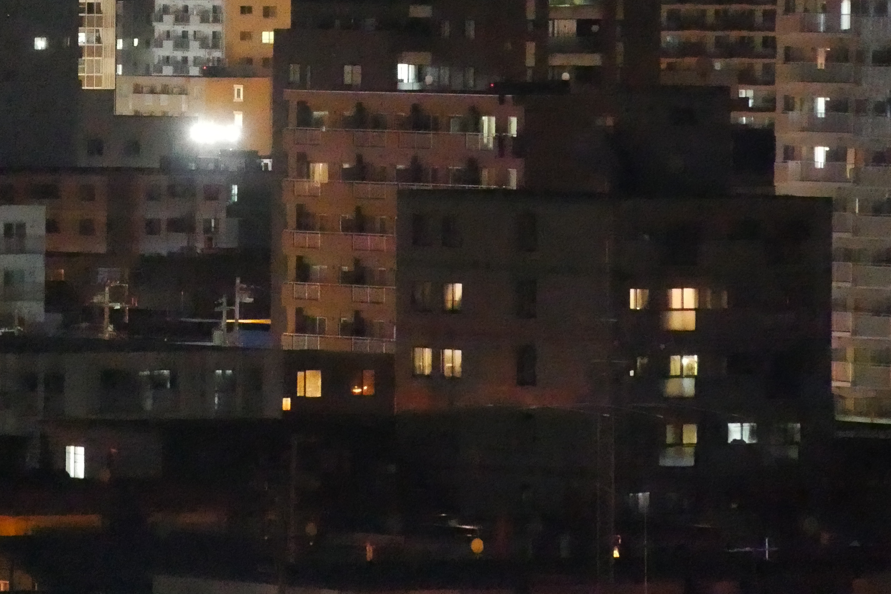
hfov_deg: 3.8
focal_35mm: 545
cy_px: -27
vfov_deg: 2.5
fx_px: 13486
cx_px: 192
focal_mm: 140
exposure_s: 1/8
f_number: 7.1
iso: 25600
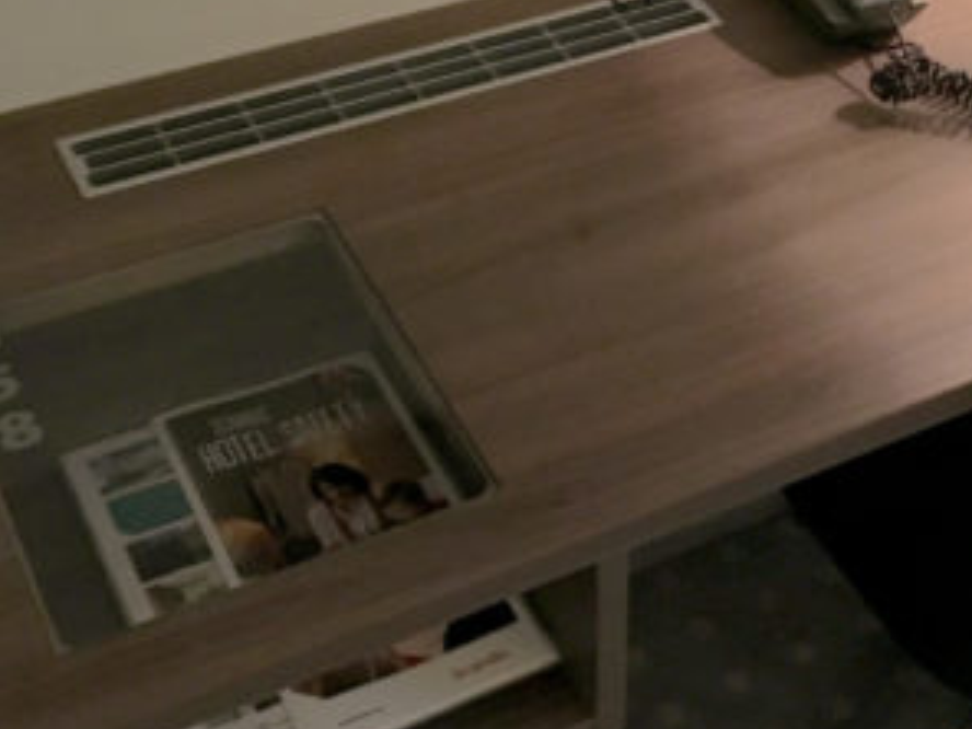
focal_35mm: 67
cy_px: 273
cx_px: 829
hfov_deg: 28.1
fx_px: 1881
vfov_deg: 21.9
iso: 250
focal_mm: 4.15
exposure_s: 1/17
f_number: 2.2
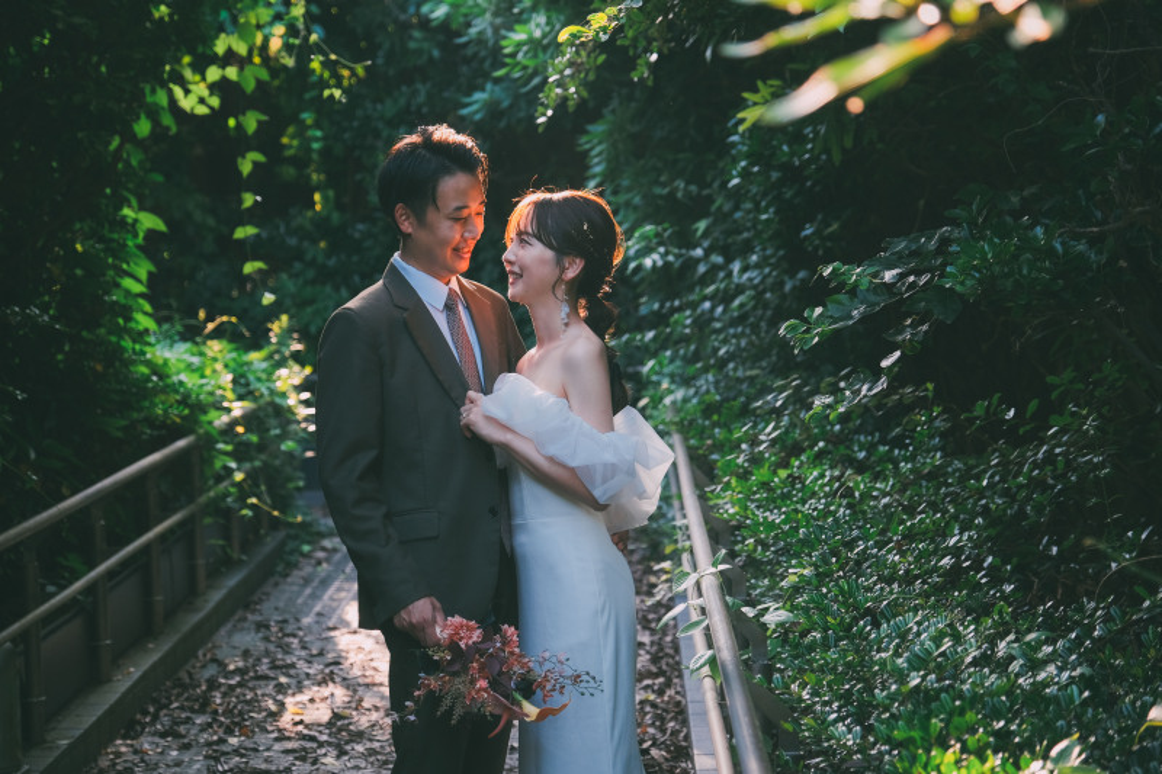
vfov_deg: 16.4
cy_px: 387
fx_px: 2678
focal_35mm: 83
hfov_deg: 24.5
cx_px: 581
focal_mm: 55
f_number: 2.8
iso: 160
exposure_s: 1/125
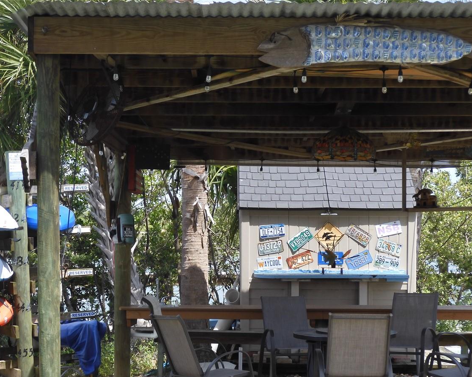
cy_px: 253
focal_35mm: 70
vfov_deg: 21.8
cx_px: 200
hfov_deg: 27.1
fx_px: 978
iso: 100
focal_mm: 8.9
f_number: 4
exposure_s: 1/320
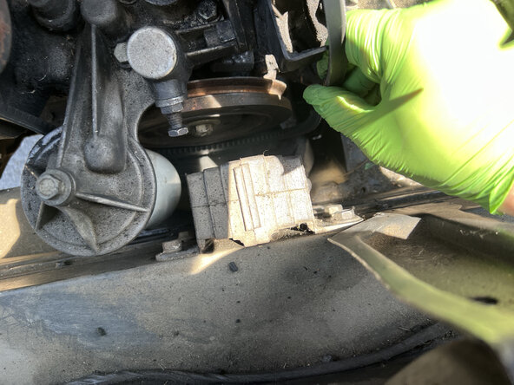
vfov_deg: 53.1
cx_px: 257
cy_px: 192
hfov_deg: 67.3
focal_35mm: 26
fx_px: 386
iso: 32
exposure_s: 1/129
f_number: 1.5
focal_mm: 5.7
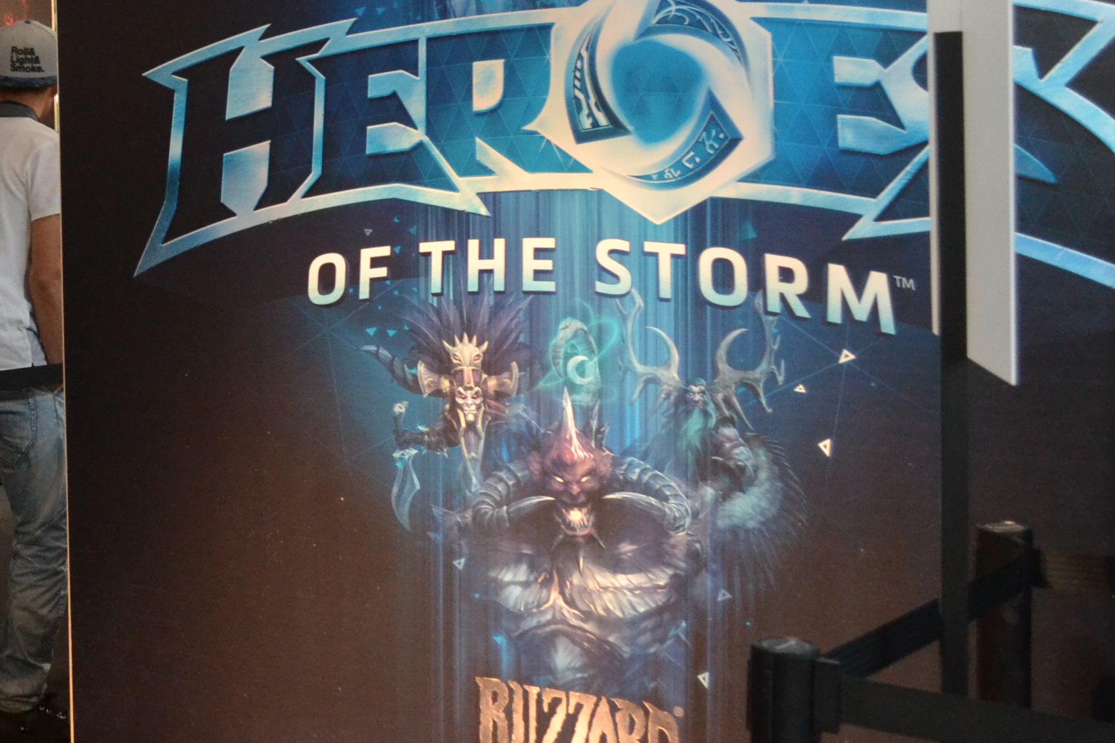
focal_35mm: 68
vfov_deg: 19.9
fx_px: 2106
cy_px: 245
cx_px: -104
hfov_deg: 27.2
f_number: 3.5
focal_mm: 18
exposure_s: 1/60
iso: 1400
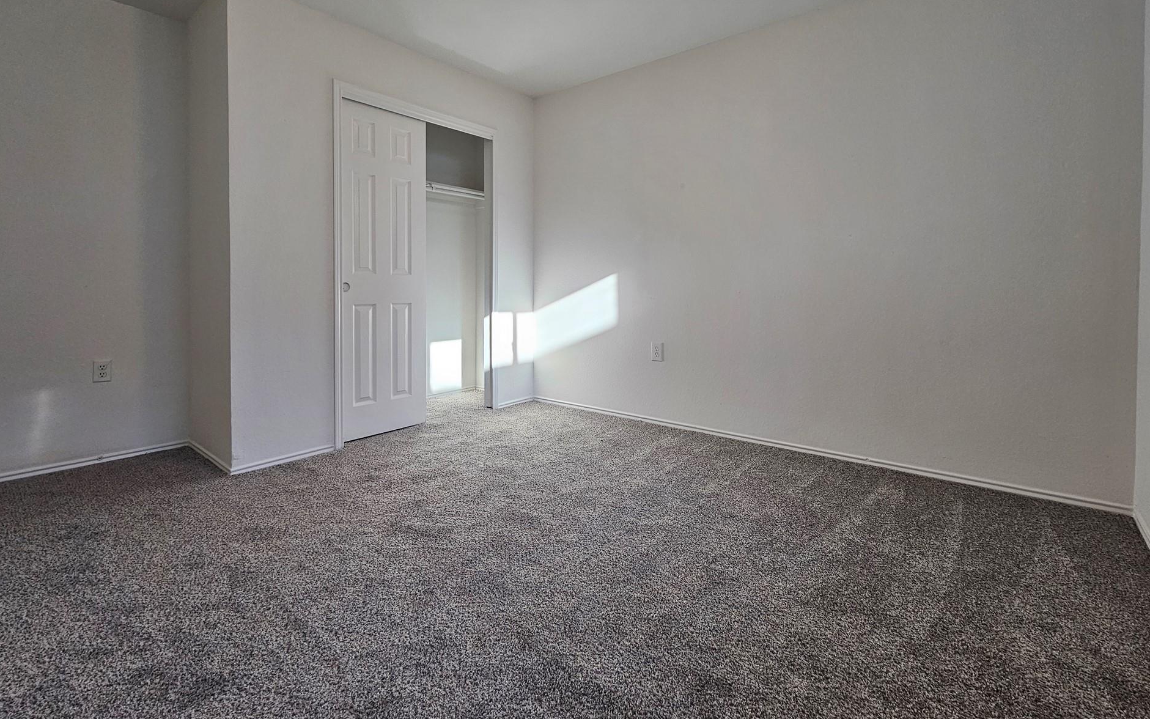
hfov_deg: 101.5
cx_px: 573
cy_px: 300
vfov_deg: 74.2
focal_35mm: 15
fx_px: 470
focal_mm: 2.2
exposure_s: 1/60
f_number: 2.2
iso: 100
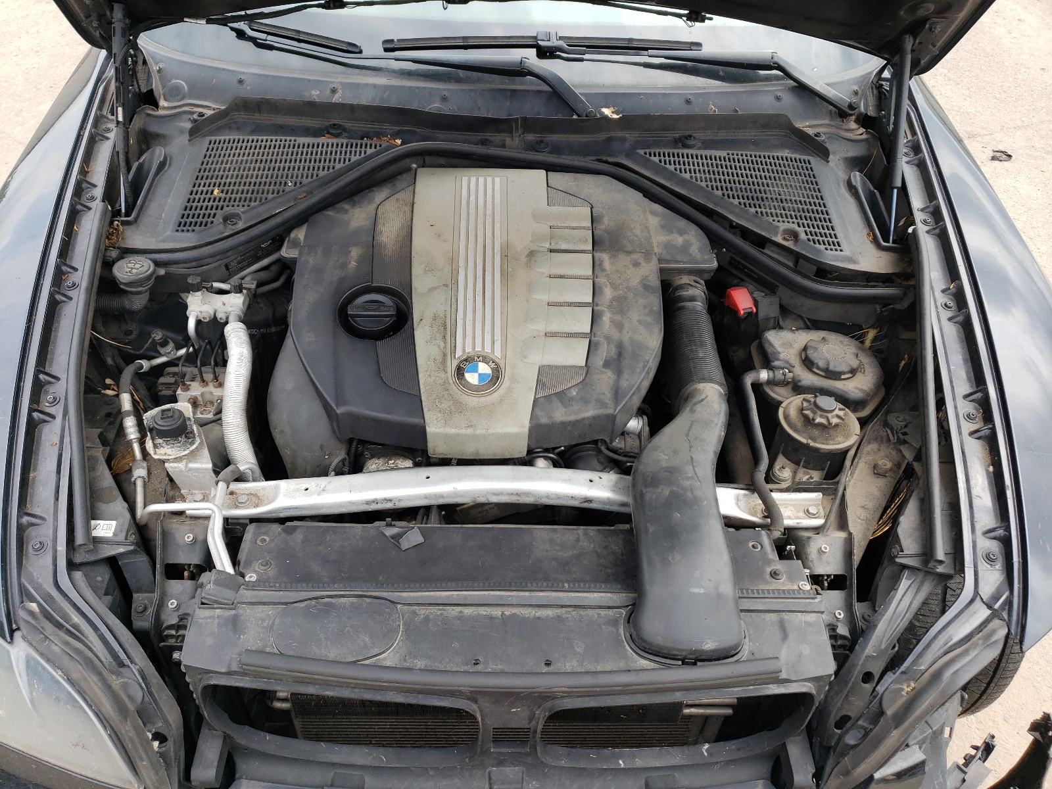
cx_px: 526
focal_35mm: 26
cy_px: 394
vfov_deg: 53.1
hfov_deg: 67.3
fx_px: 790
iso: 50
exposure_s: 1/556
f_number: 1.5
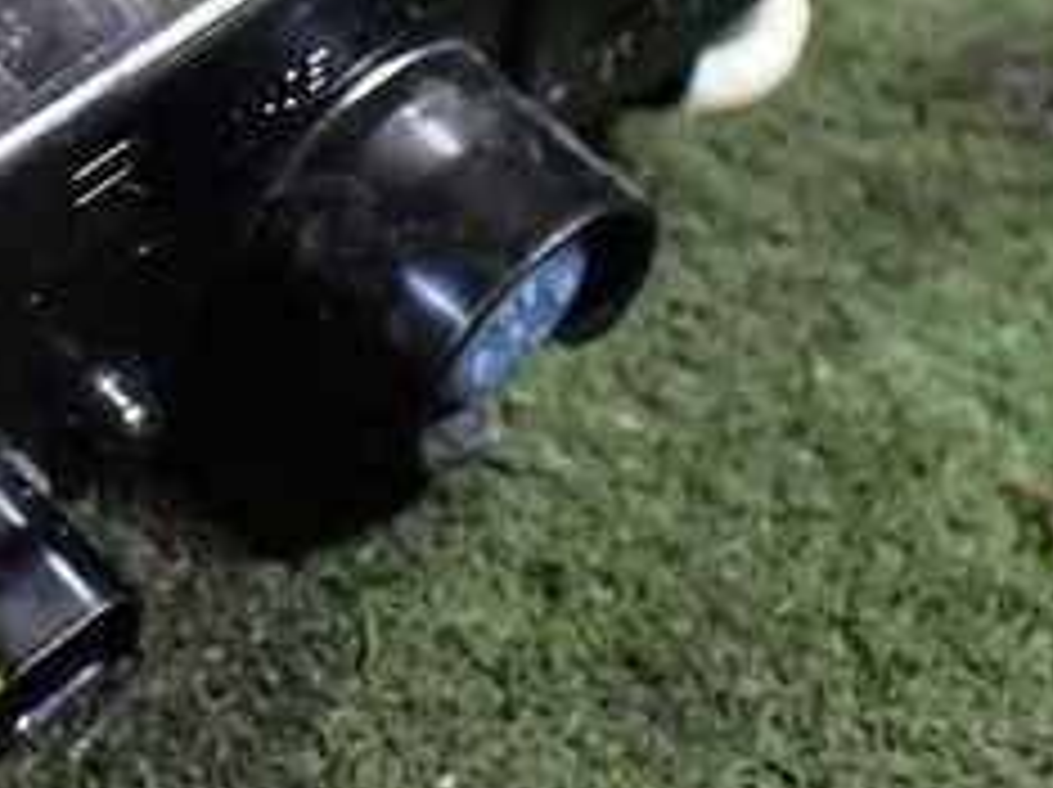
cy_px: 0
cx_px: 86
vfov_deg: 18.6
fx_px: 2340
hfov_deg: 24.6
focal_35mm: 77
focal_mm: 5.4
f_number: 2.3
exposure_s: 1/50
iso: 800
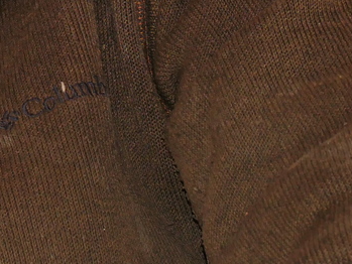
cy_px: -83
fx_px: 2980
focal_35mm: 293
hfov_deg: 6.6
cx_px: -230
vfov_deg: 5.1
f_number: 6.3
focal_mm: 40
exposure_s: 1/60
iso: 800
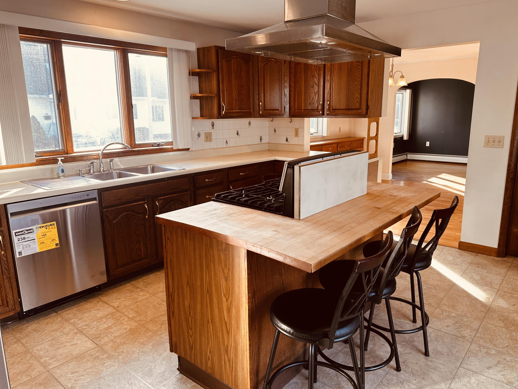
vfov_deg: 54.9
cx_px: 267
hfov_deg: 69.4
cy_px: 192
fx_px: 374
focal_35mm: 25
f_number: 1.78
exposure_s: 1/120
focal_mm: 6.86
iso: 80
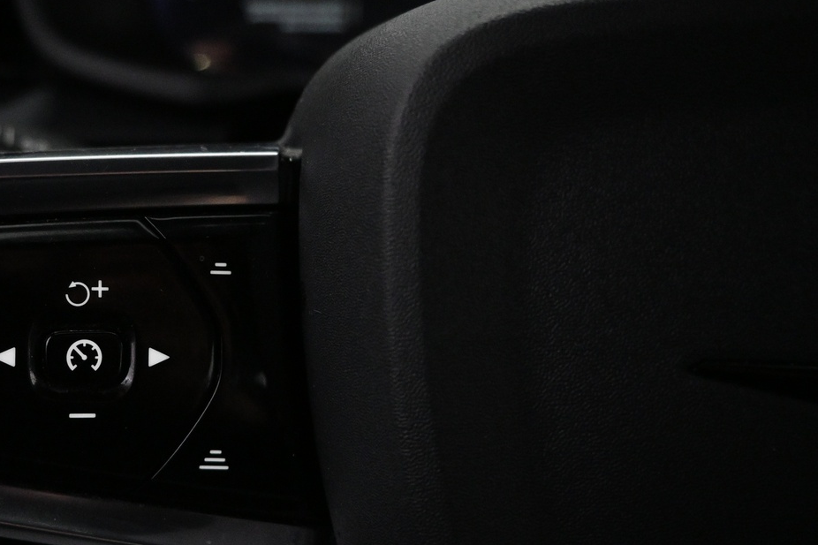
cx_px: 170
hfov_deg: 44.3
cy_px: 302
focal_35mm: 42
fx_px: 954
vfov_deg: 31.9
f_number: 3.5
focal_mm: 16
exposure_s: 1/80
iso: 3200
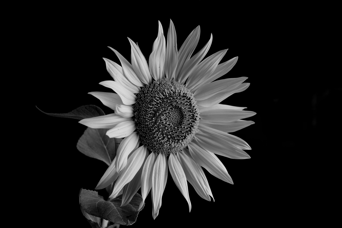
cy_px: 114
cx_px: 171
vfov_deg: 27.0
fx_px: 475
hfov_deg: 39.6
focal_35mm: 50
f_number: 8
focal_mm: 50
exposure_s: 1/1.67
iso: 100
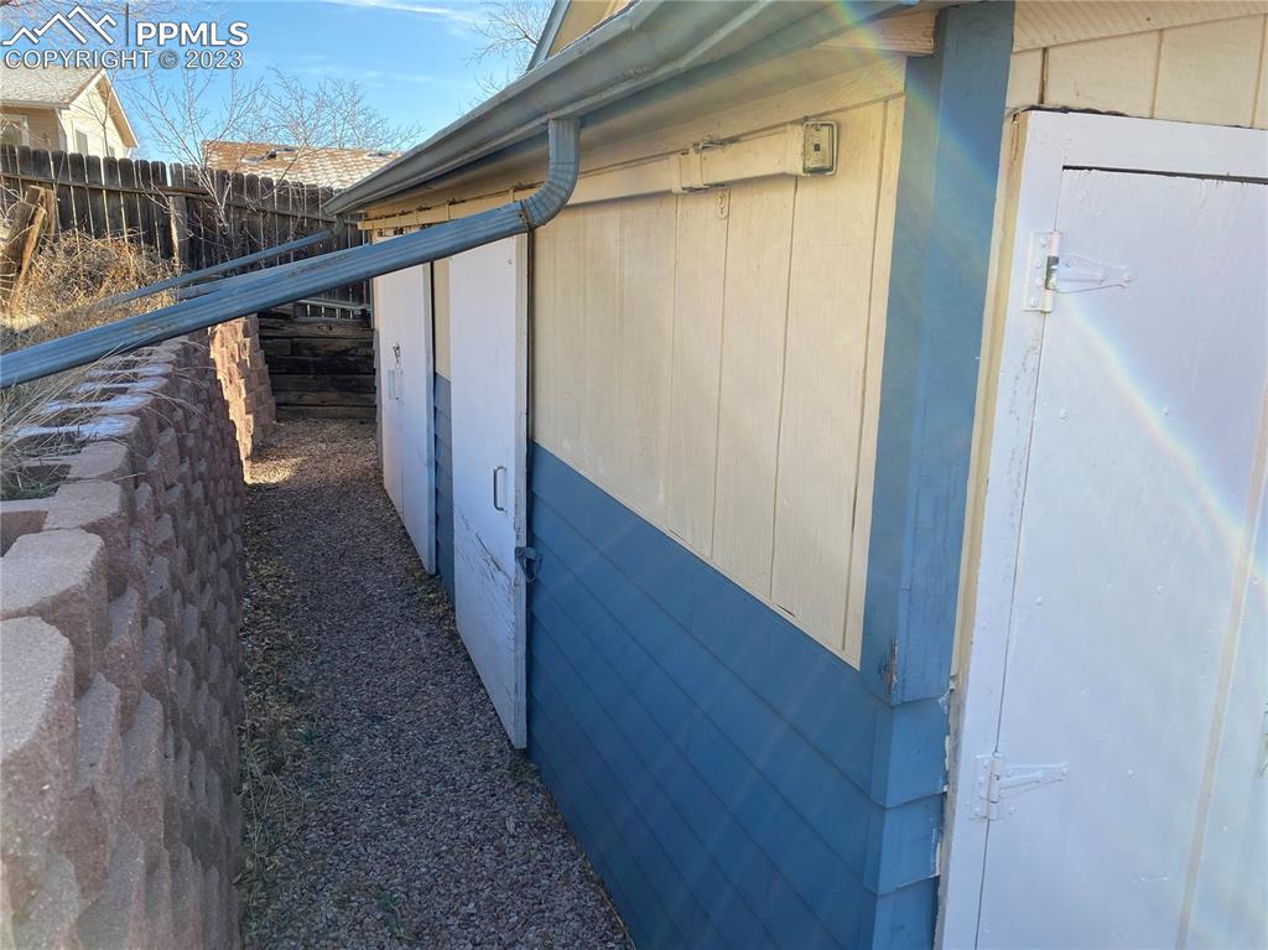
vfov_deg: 53.0
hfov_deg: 67.3
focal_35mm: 26
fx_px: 952
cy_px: 475
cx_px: 634
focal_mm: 4.25
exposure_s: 1/510
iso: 32
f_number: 1.8
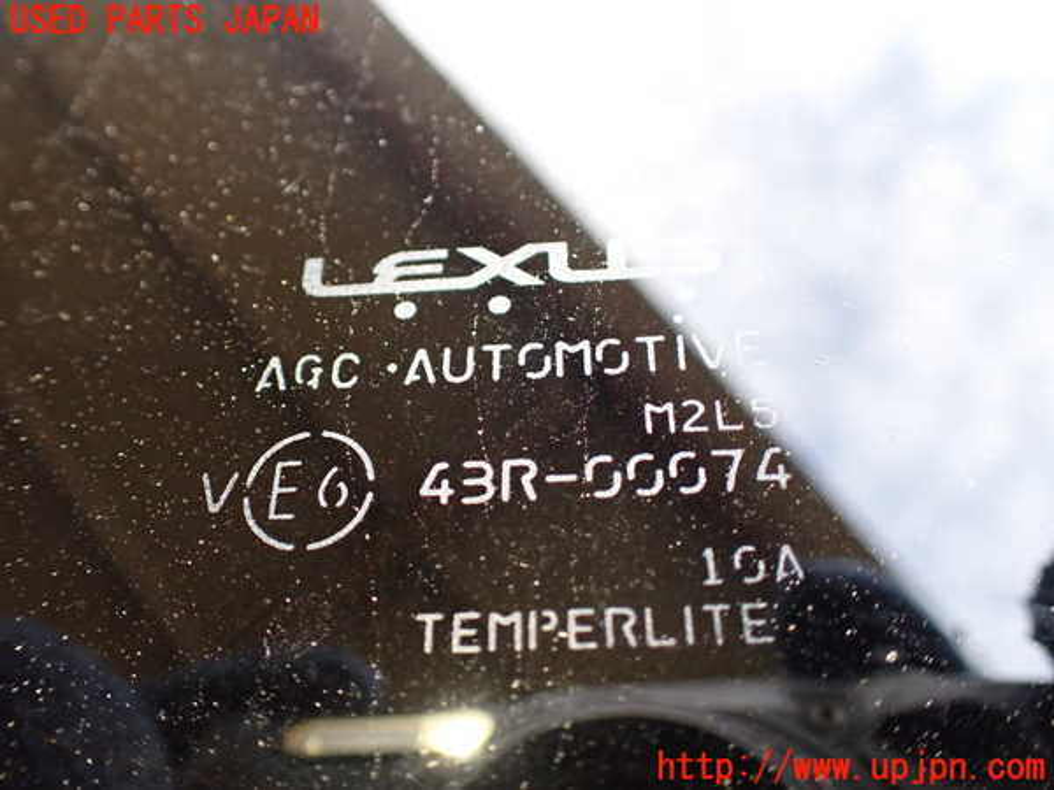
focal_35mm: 30
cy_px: 395
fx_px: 913
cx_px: 527
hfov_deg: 60.0
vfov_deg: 46.8
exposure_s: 1/125
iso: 400
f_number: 2.3
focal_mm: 5.4
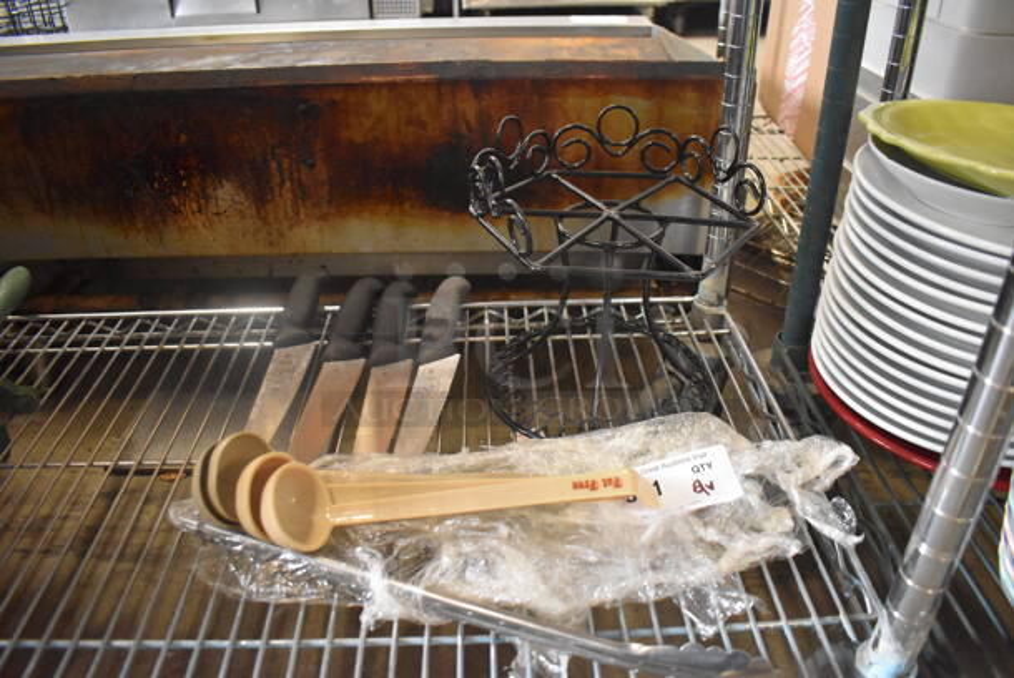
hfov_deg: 67.3
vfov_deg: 48.0
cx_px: 507
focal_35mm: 27
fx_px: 761
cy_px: 339
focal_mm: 18
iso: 5600
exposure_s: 1/125
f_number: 3.5
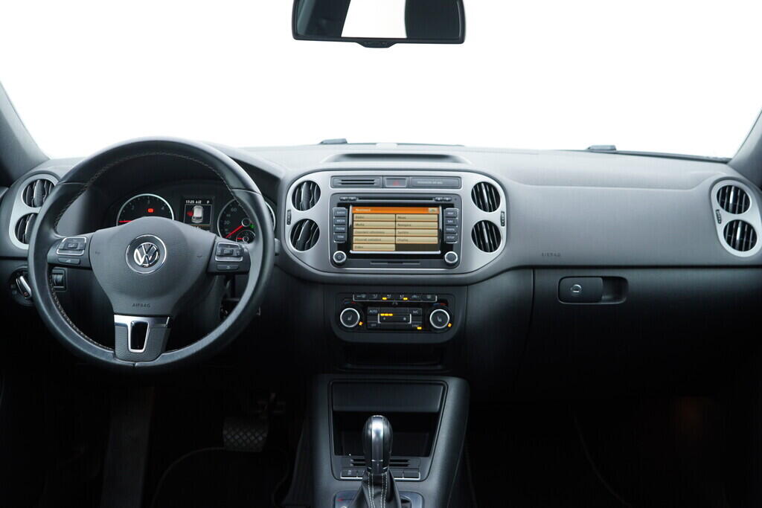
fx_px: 762
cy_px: 254
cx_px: 381
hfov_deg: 53.1
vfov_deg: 36.9
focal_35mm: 36
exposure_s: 1/40
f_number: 2.8
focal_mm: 24
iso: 200
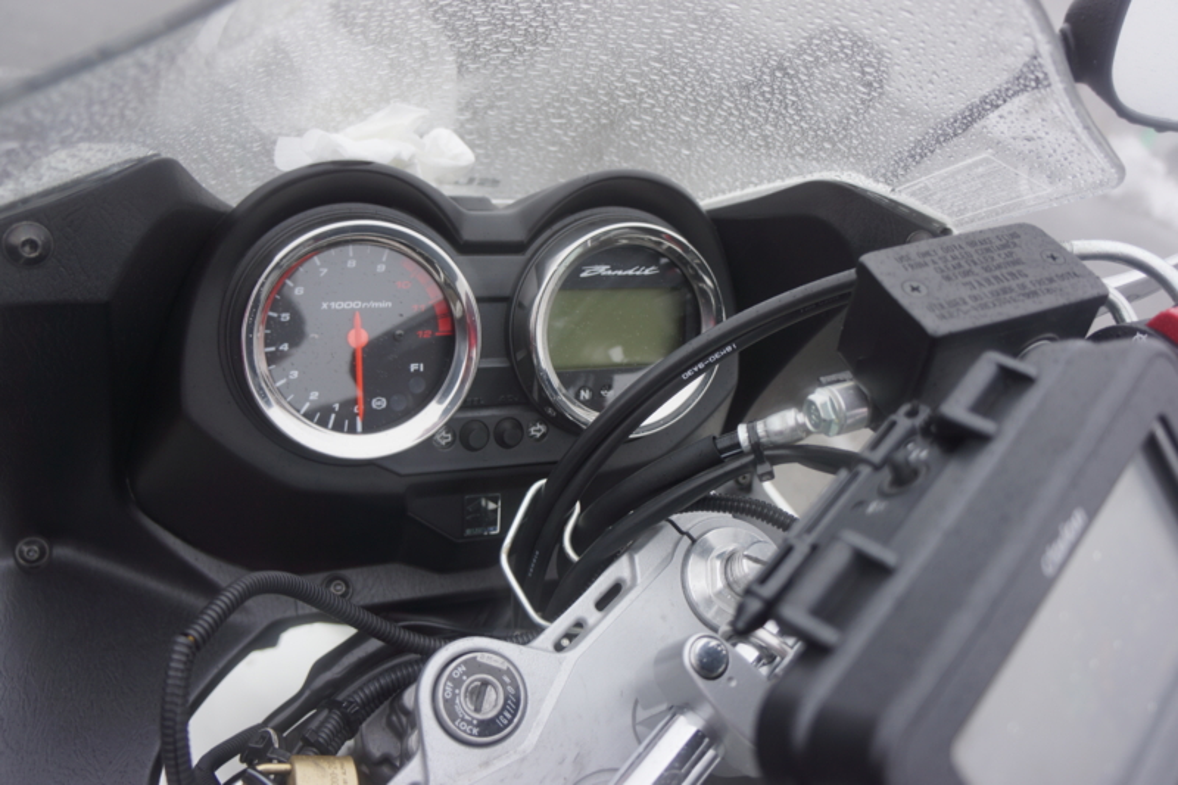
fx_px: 916
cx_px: 589
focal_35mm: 28
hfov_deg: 65.5
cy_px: 392
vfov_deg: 46.4
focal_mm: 19
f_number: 3.5
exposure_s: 1/60
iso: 100
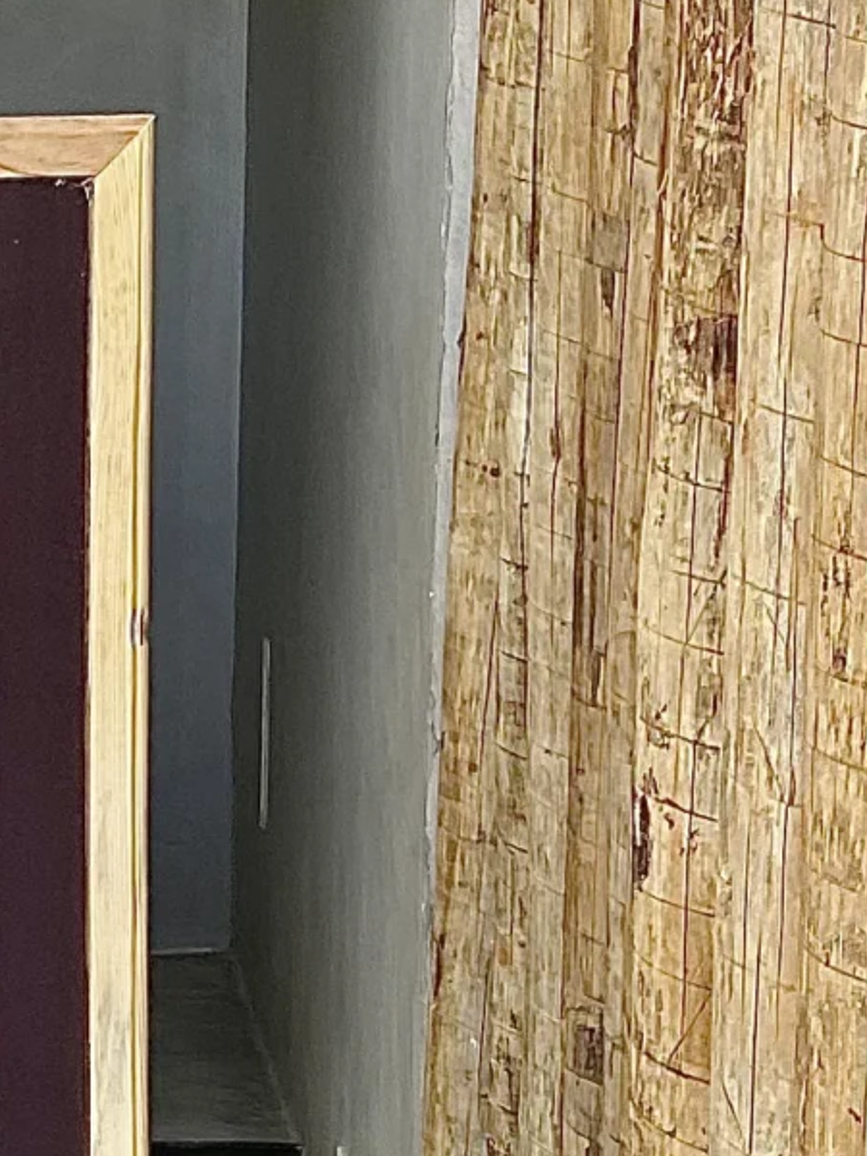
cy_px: 933
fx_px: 3707
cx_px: -942
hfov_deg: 11.8
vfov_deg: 17.6
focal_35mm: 111
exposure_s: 1/362
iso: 32
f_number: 1.8
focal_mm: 4.25
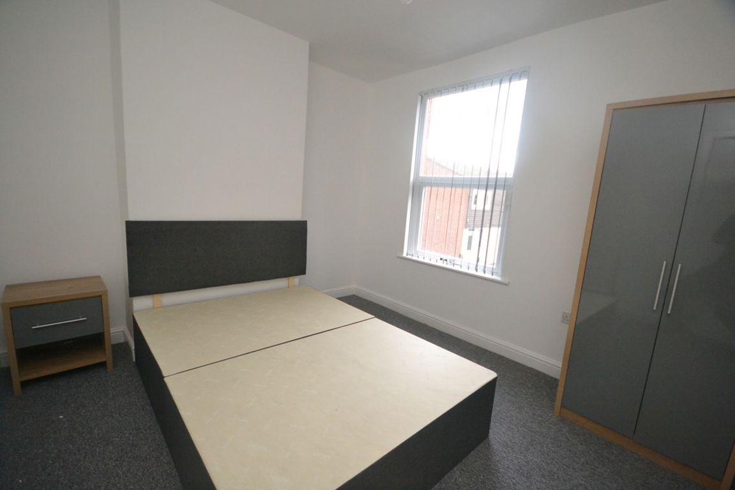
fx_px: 306
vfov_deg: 77.4
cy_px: 245
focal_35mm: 15
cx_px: 368
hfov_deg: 100.4
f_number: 4
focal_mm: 10
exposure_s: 1/60
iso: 2200
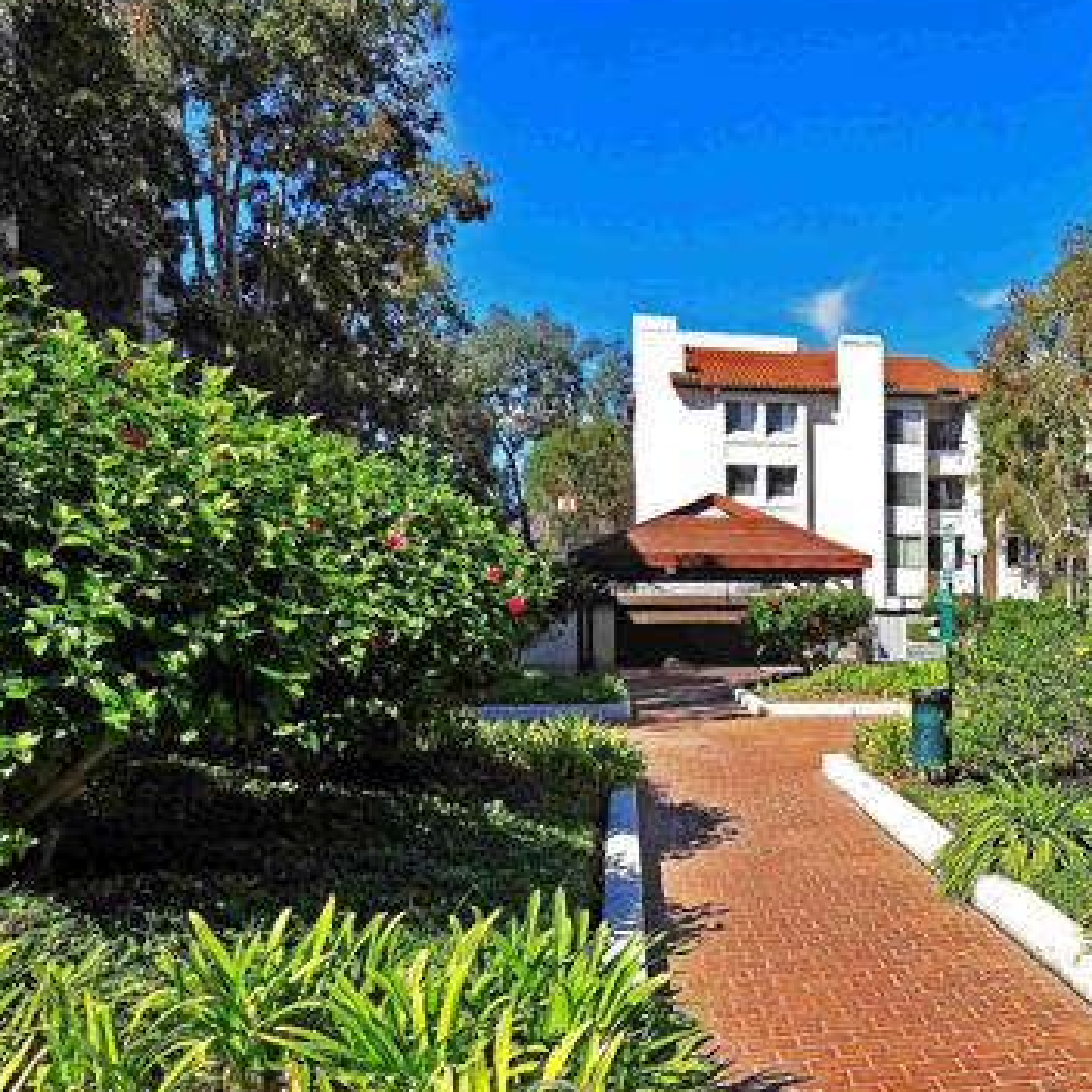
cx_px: 928
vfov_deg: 47.4
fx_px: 1241
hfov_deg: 44.3
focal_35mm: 35
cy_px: 613
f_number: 8
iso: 100
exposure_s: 1/200
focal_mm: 15
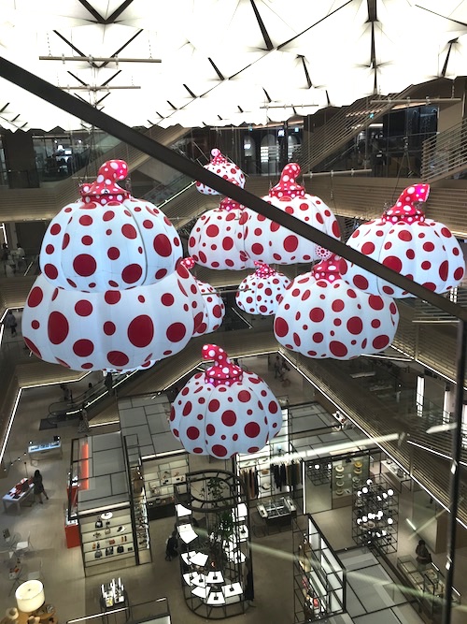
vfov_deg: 61.7
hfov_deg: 48.2
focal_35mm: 29
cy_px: 312
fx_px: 522
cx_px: 234
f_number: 2.2
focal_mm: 4.15
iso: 32
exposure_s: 1/120
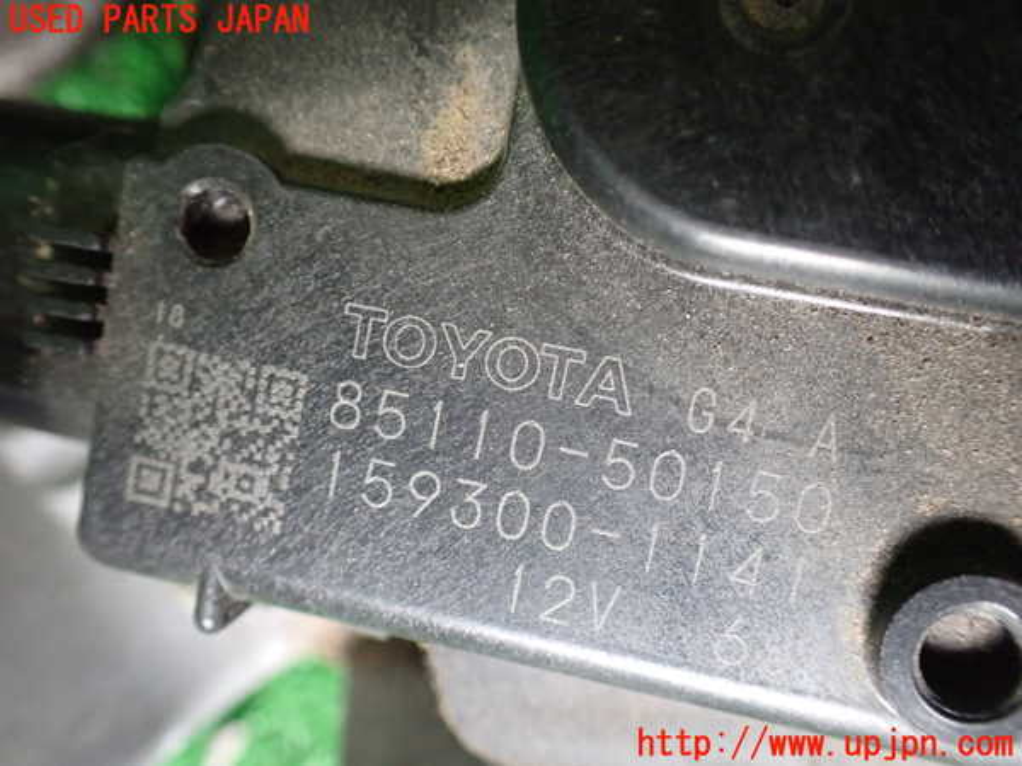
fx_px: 886
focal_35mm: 30
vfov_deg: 46.8
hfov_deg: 60.0
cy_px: 383
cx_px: 511
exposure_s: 1/50
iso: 800
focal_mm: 5.4
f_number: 2.3
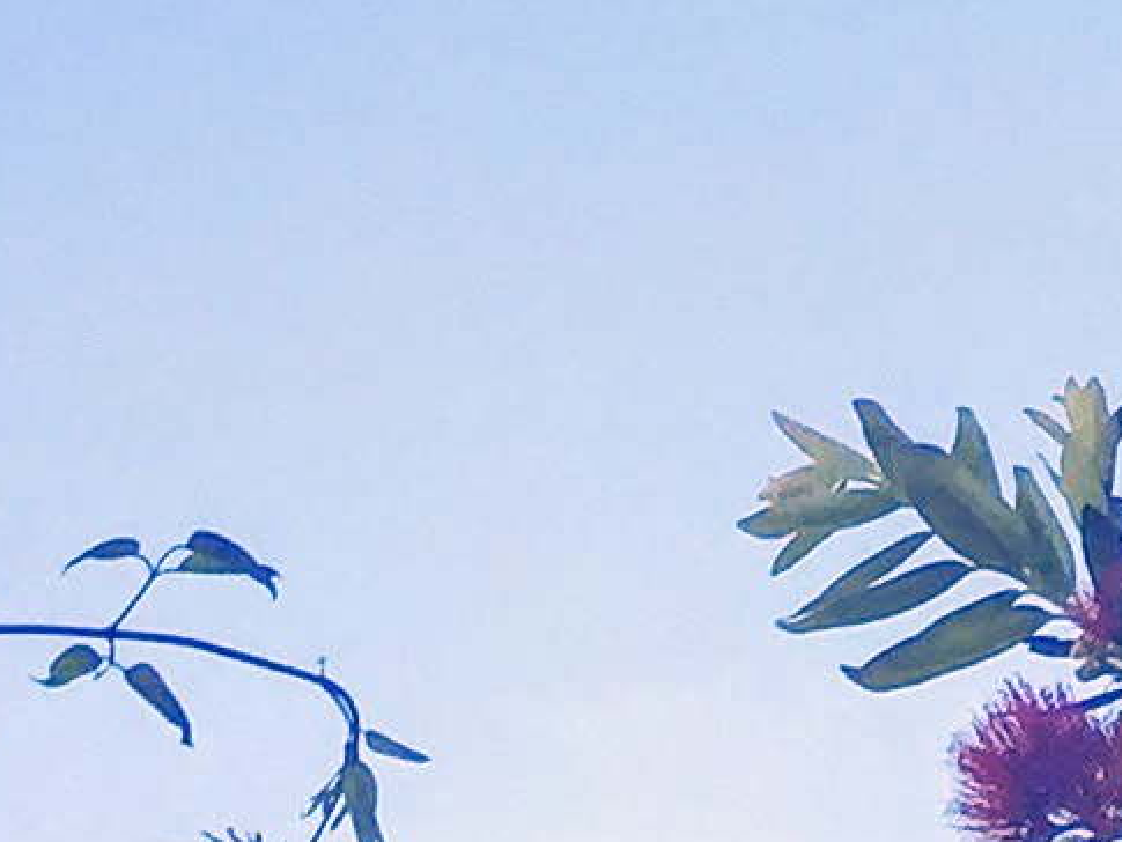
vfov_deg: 6.9
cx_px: 2434
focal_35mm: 195
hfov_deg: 9.3
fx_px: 6322
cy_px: -1705
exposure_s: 1/706
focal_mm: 4.15
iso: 32
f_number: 2.2
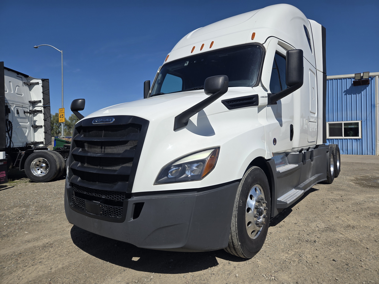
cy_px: 142
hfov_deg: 73.9
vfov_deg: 58.9
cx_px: 190
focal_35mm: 23
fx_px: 252
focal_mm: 5.4
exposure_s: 1/3737
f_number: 1.8
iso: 25
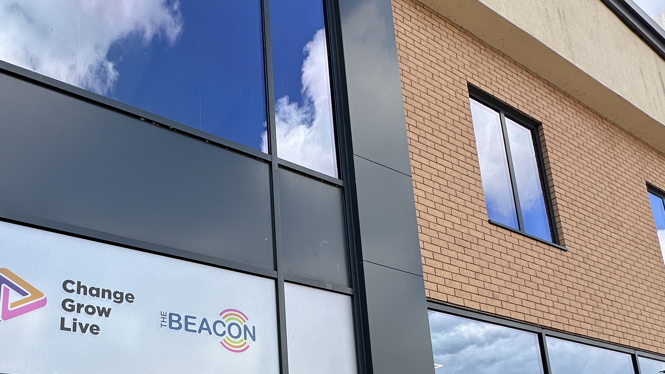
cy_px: 390
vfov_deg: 36.4
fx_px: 494
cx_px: 203
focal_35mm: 28
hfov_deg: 65.5
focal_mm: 2.22
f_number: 2.2
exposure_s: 1/527
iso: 40
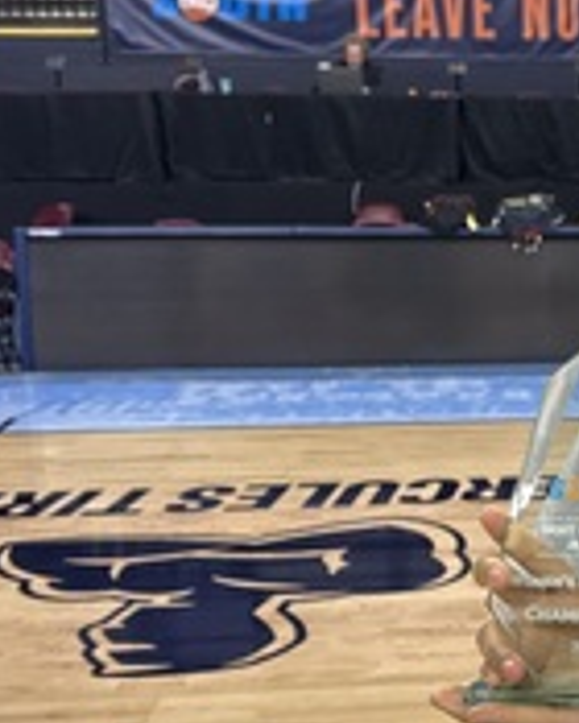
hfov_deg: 21.5
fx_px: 1435
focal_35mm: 67
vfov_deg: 28.3
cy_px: 368
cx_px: 656
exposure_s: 1/121
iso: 125
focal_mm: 6.76
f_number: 1.78
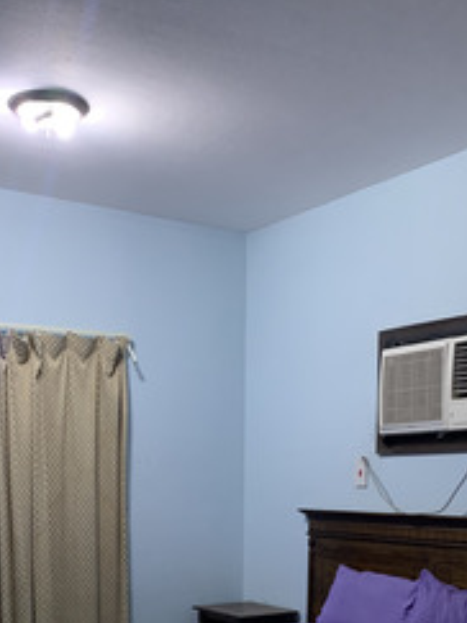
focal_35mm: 49
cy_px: 576
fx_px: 882
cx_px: 212
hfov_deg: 29.6
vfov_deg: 36.2
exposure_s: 1/60
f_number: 1.8
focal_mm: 4.25
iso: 400
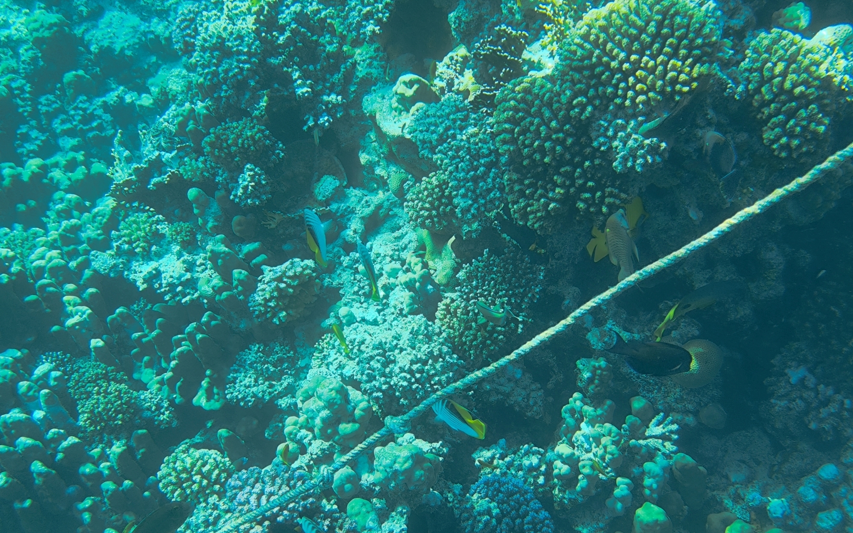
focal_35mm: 49
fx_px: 1139
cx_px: 425
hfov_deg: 41.1
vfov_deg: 26.3
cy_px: 320
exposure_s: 1/148
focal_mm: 6.14
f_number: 1.65
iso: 50
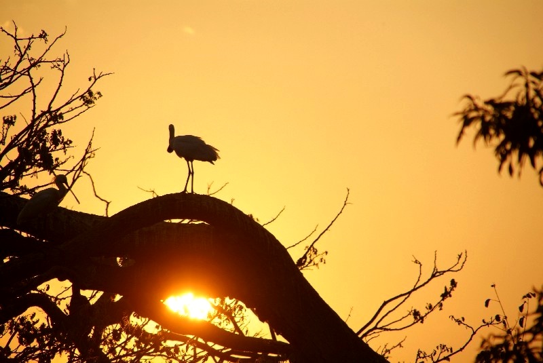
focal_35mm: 300
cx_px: 272
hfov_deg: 6.9
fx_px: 4529
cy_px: 182
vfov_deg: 4.6
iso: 160
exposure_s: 1/750
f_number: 6.7
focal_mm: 200
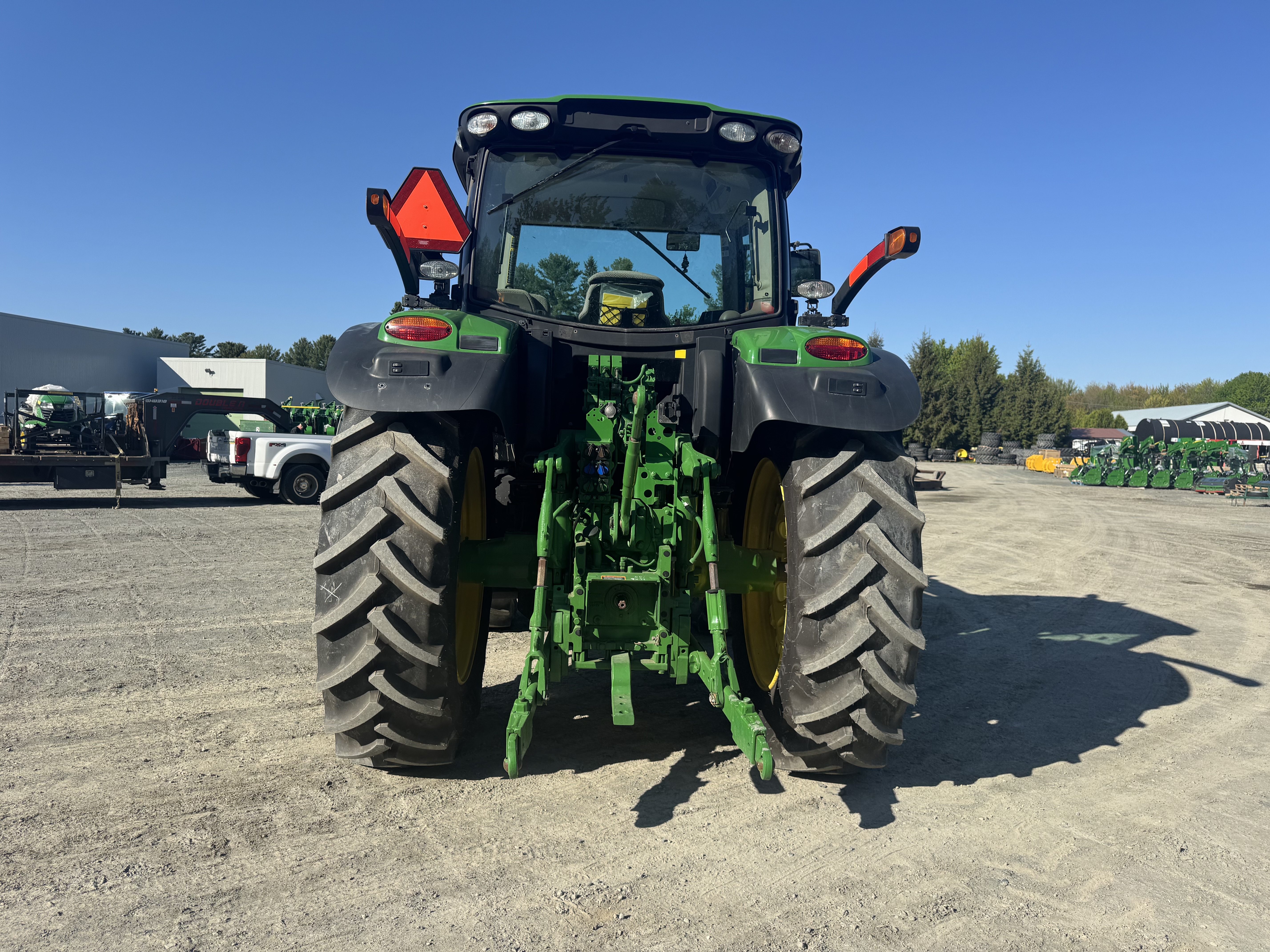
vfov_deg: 56.8
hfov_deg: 71.6
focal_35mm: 24
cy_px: 476
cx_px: 635
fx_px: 881
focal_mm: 6.76
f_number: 1.78
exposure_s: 1/4310
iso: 80
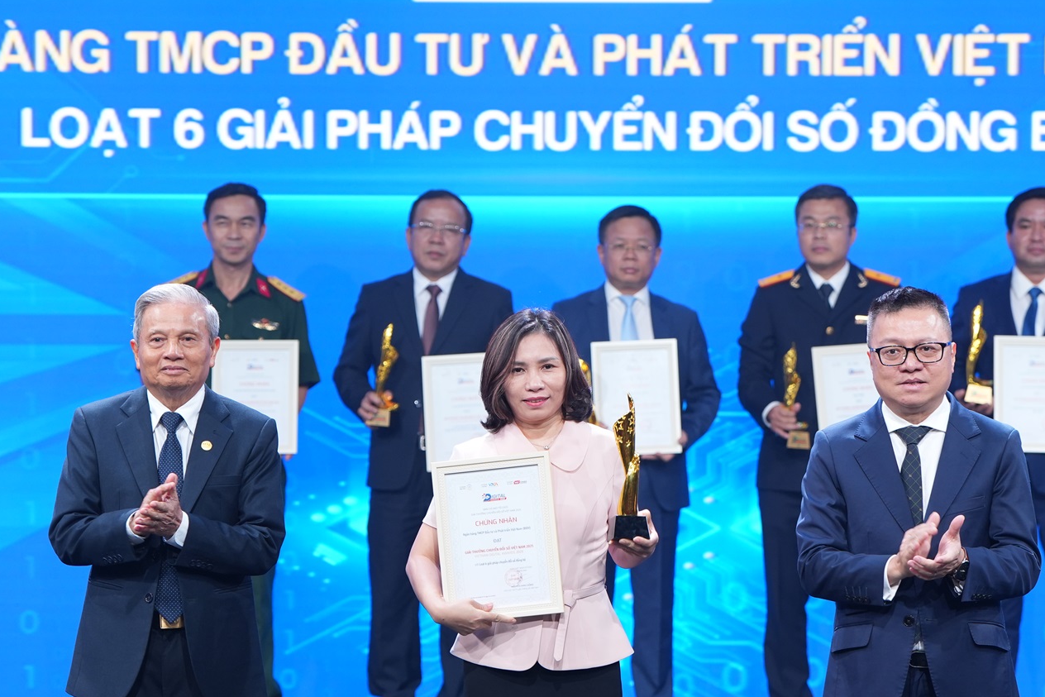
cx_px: 543
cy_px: 377
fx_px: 5051
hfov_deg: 11.8
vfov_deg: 7.9
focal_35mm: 174
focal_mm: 110
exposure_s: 1/100
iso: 800
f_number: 3.5
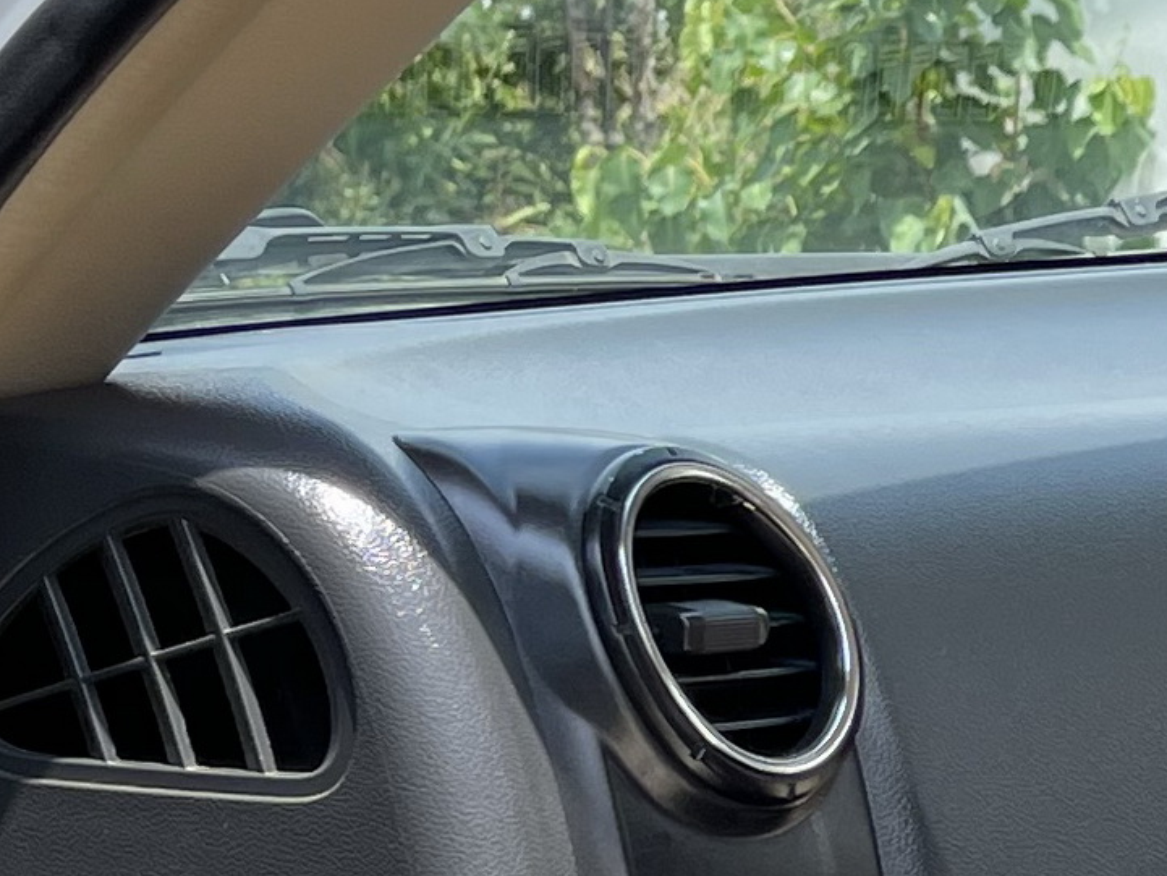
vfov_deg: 10.2
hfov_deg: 12.7
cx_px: 1988
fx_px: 4855
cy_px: 899
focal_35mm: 144
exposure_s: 1/930
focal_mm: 5.1
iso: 32
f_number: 1.6
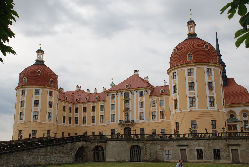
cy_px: 84
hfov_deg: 46.3
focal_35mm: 42
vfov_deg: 32.0
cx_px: 124
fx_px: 291
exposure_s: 1/250
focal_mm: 28
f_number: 8
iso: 100
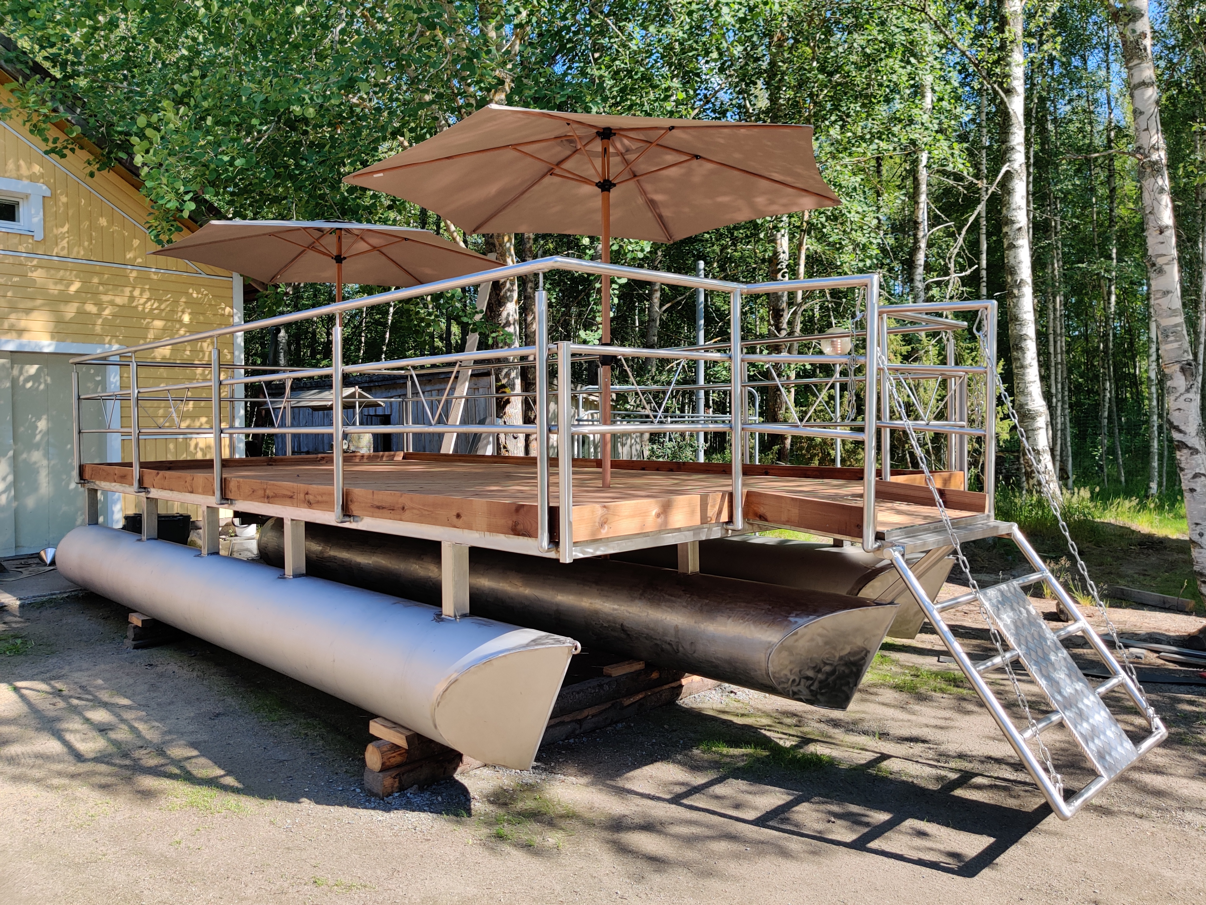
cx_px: 603
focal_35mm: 27
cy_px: 452
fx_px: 941
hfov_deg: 65.3
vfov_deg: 51.4
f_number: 1.65
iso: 100
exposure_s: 1/840
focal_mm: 4.75
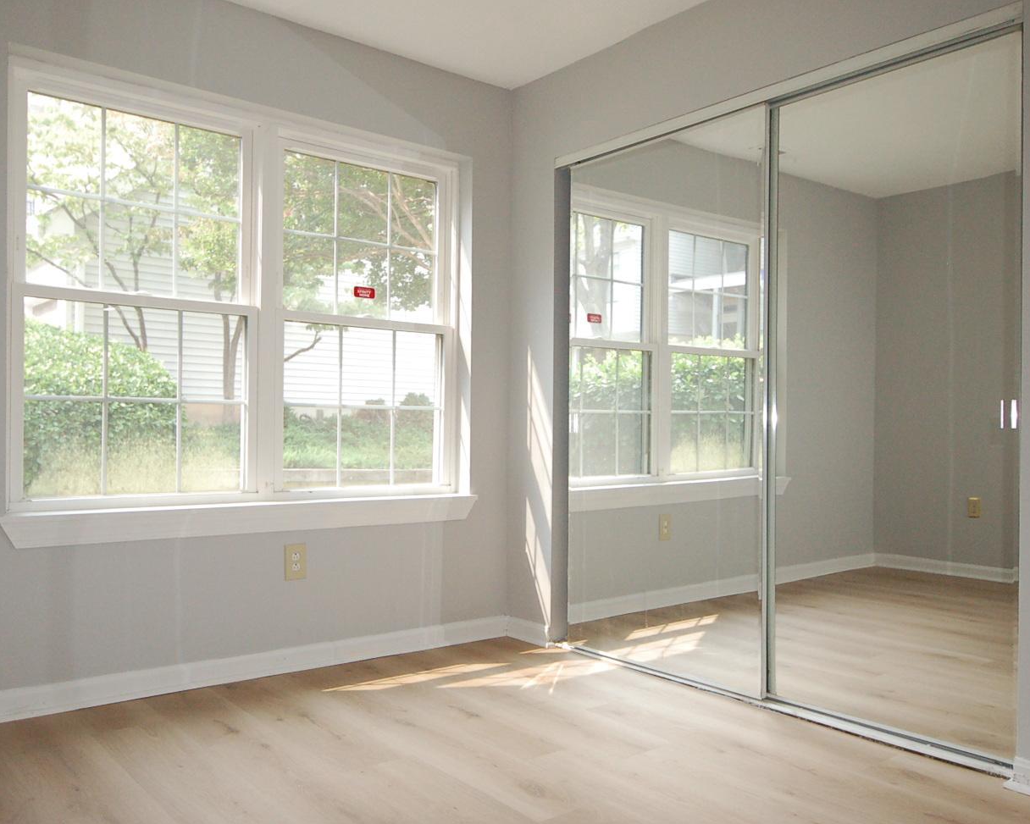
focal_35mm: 30
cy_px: 409
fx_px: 902
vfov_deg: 49.1
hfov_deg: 59.3
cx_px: 459
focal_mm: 17
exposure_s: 1/160
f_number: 5.6
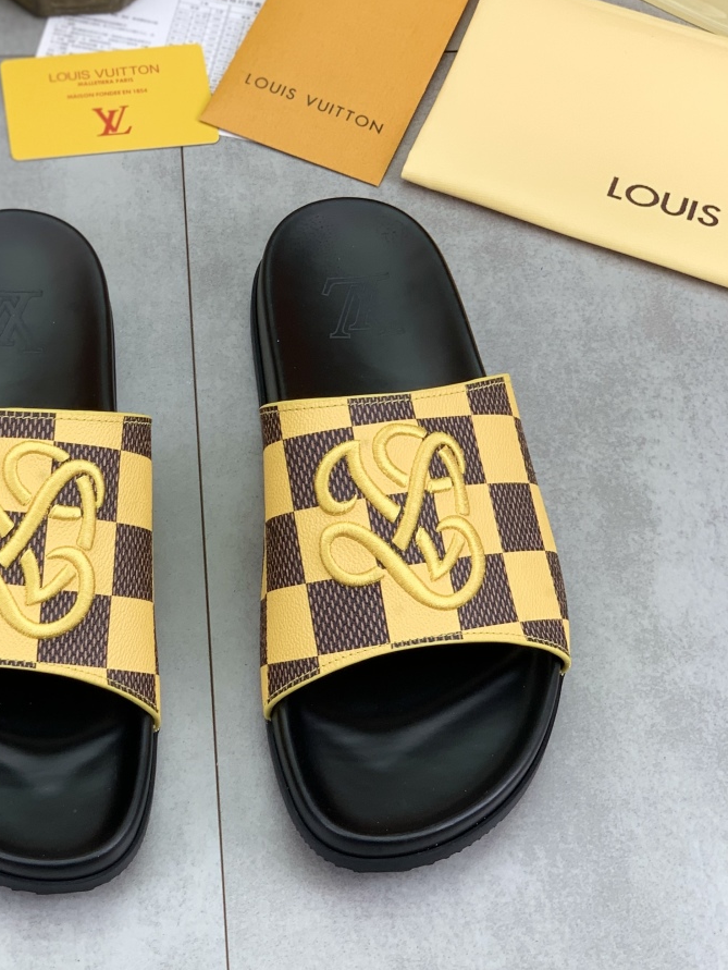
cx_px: 158
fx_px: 2354
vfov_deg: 23.3
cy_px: 450
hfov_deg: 17.5
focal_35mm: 84
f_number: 2.4
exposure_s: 1/100
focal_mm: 6
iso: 20
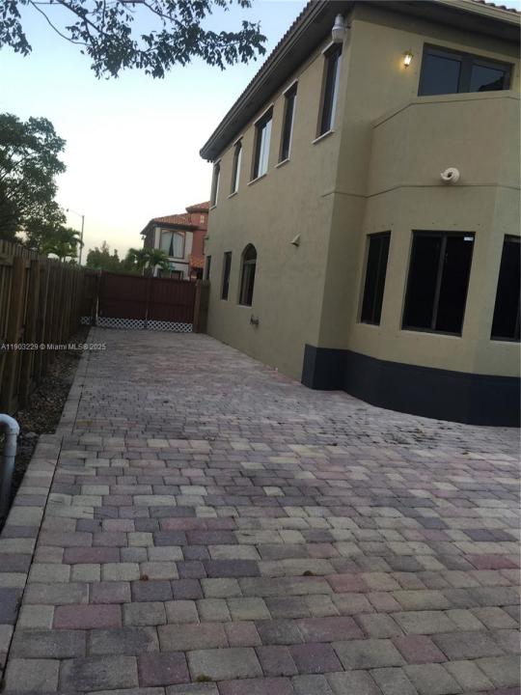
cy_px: 348
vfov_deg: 61.7
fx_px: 582
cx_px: 260
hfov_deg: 48.2
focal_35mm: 29
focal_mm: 4.15
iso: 32
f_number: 2.2
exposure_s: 1/60
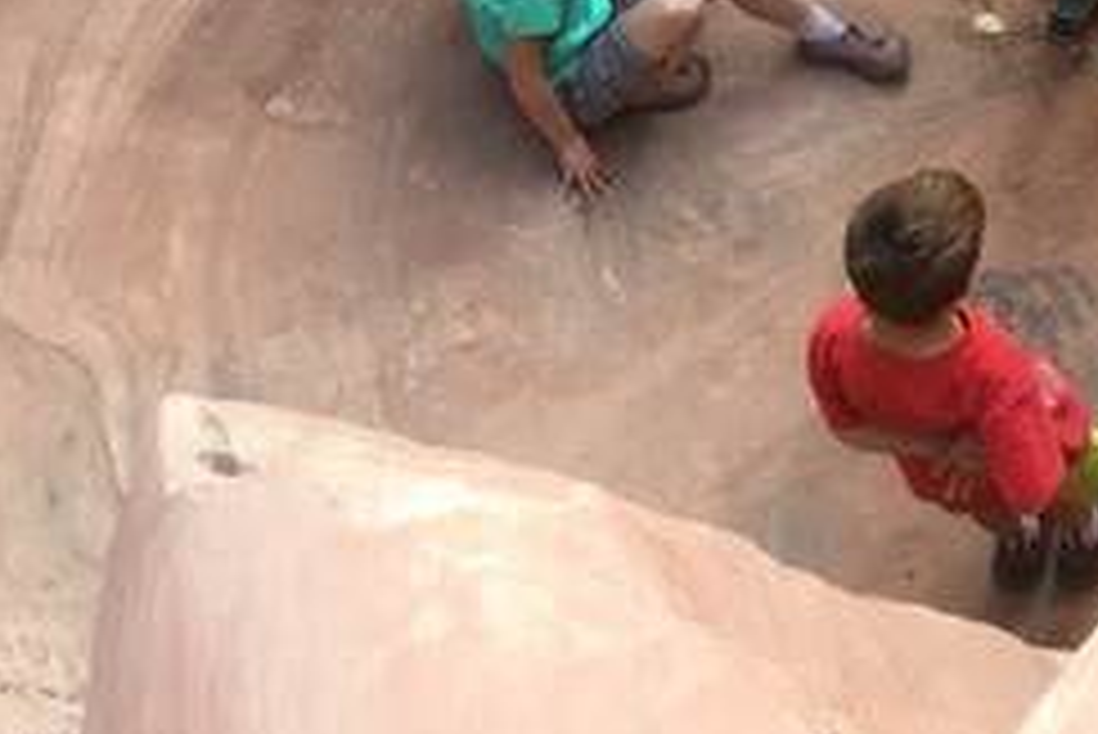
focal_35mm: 79
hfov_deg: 24.0
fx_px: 2411
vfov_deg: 16.3
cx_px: 1202
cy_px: -243
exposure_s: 1/120
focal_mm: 4.15
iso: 40
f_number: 2.2
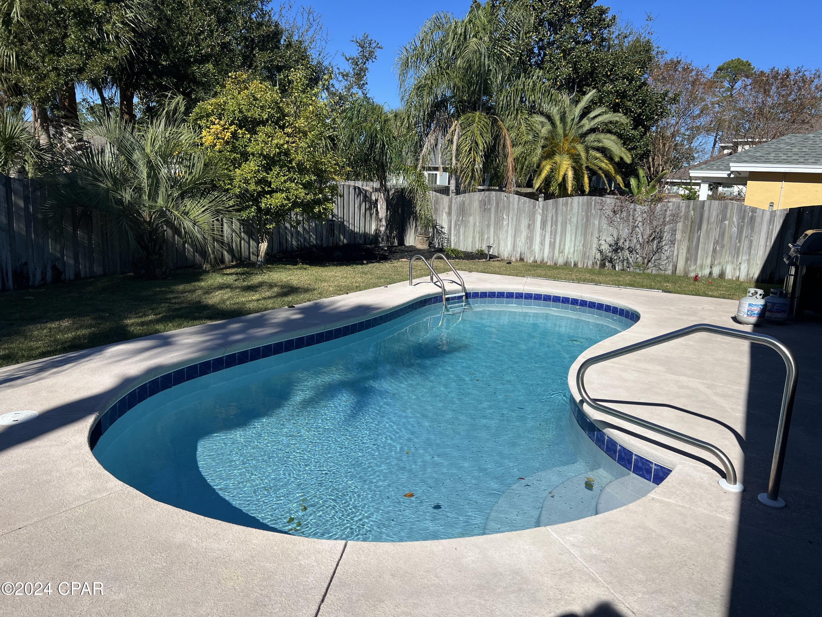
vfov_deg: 53.1
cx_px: 411
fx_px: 617
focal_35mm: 26
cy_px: 308
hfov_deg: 67.3
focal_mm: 5.7
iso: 50
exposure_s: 1/6993
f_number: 1.5
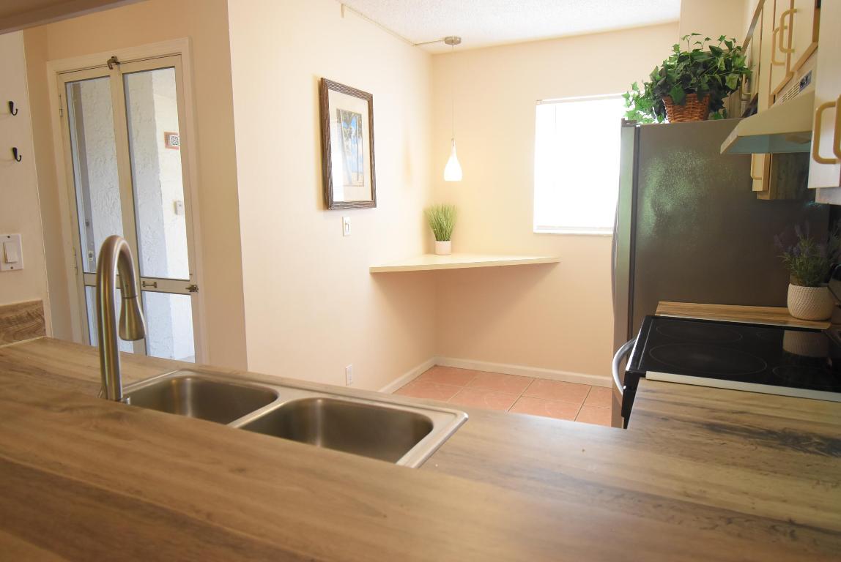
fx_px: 526
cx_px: 420
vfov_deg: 56.3
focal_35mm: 22
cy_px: 281
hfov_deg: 77.3
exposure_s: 1/60
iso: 1100
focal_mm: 15
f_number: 5.3
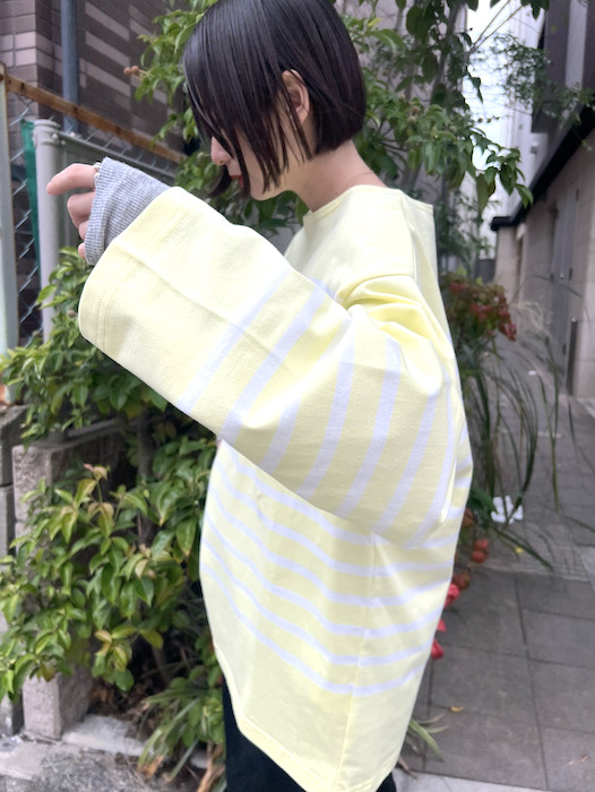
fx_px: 595
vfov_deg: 67.3
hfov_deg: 53.1
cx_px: 298
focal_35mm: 26
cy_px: 396
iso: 50
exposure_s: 1/650
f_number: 1.5
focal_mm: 5.7
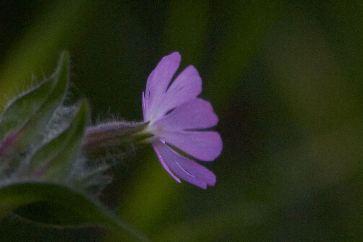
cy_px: 121
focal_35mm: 900
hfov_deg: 2.3
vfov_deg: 1.5
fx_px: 9074
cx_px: 182
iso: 6400
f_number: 11
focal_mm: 600
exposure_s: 1/1000
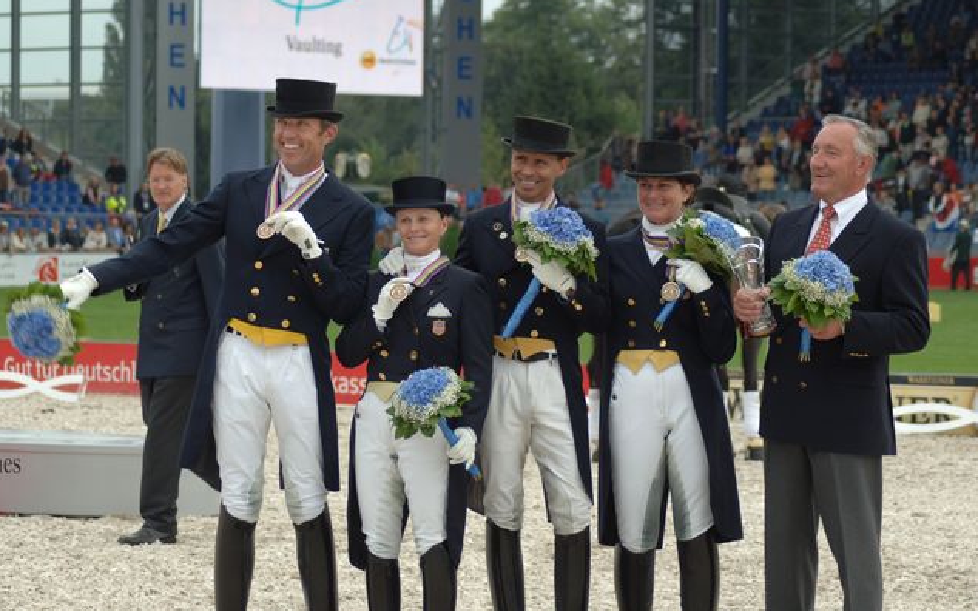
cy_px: 289
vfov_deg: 8.9
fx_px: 3904
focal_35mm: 147
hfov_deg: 14.3
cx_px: 487
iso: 200
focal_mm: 95
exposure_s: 1/320
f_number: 5.6
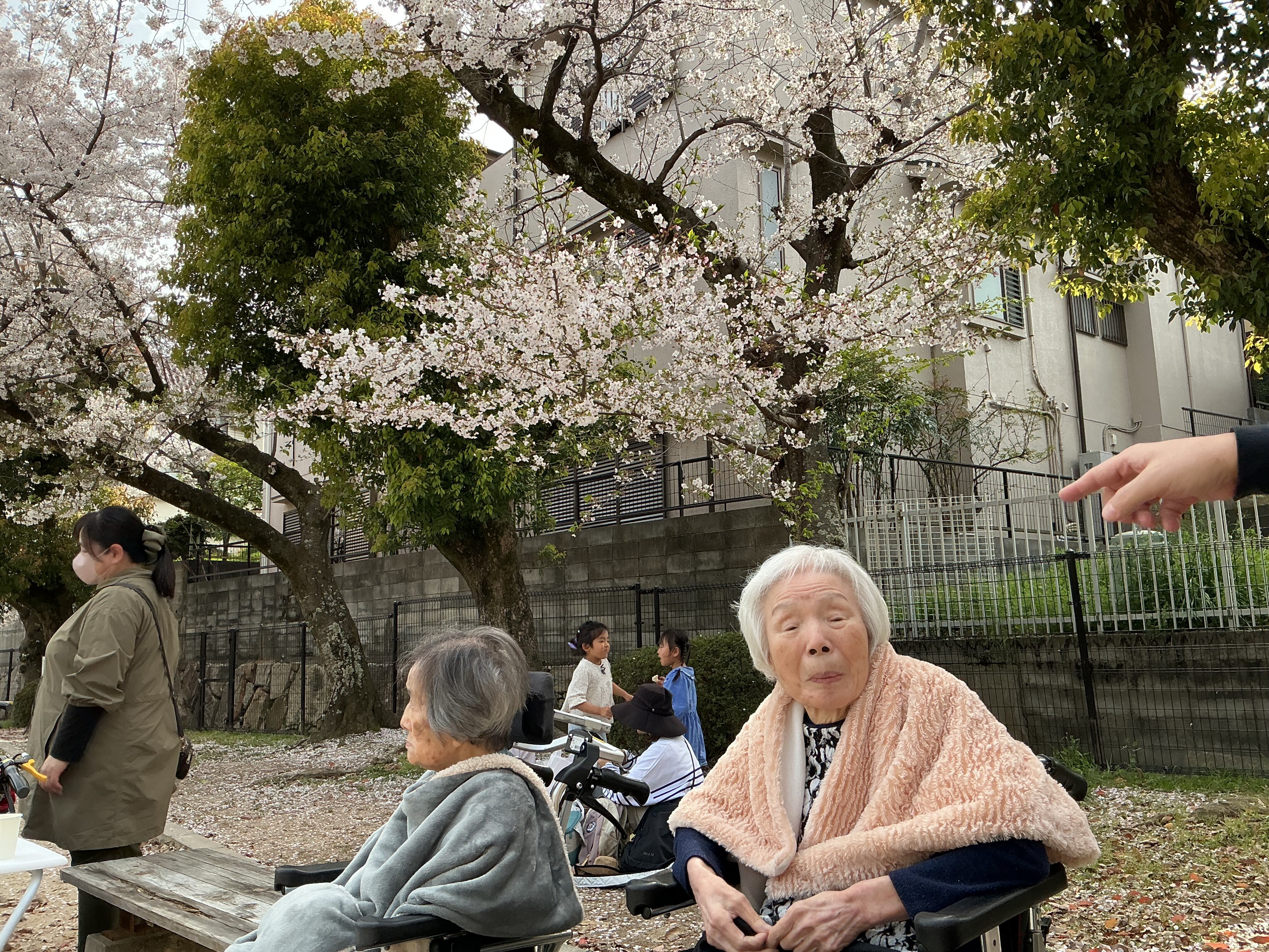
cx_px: 634
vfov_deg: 48.2
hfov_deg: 61.7
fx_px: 1063
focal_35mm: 29
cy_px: 476
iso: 25
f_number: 1.8
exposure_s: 1/400
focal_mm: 3
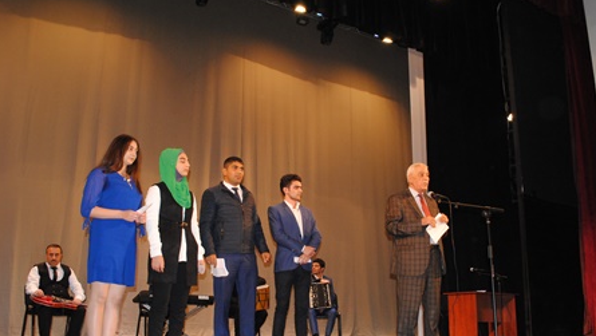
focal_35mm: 35
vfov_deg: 33.7
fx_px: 553
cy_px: 197
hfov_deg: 56.6
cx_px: 297
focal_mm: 22
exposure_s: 1/60
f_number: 7.1
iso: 800
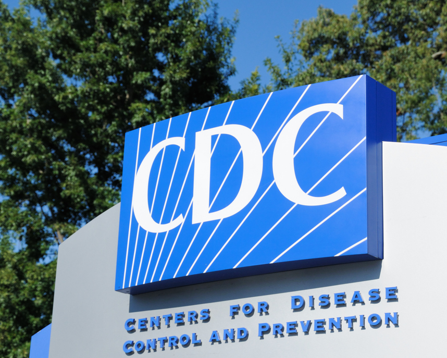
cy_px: 151
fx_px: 1227
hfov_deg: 20.6
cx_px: 265
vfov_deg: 16.6
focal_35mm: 93
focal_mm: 45
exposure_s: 1/1250
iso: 200
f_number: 7.1
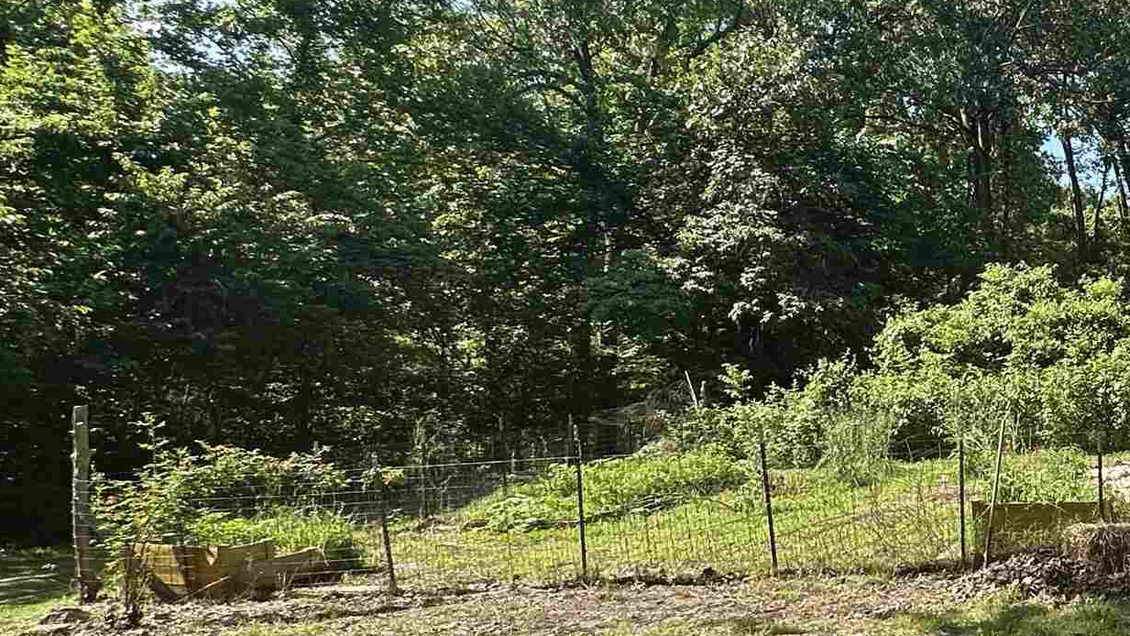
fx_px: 1139
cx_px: 1277
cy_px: 428
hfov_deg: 40.9
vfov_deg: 31.0
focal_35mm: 38
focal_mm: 2.22
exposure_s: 1/670
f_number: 2.2
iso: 40
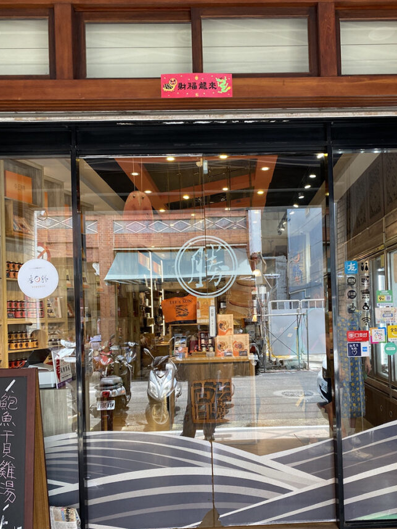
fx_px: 474
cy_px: 310
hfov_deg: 45.3
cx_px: 223
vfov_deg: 58.0
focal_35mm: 31
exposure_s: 1/120
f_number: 1.8
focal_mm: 4.25
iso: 100
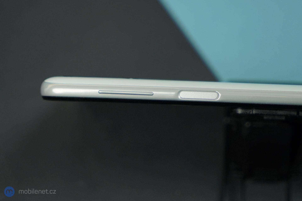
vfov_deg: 19.5
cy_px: 100
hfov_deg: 28.8
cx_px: 151
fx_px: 587
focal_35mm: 70
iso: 320
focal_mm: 70
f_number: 4
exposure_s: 1/160
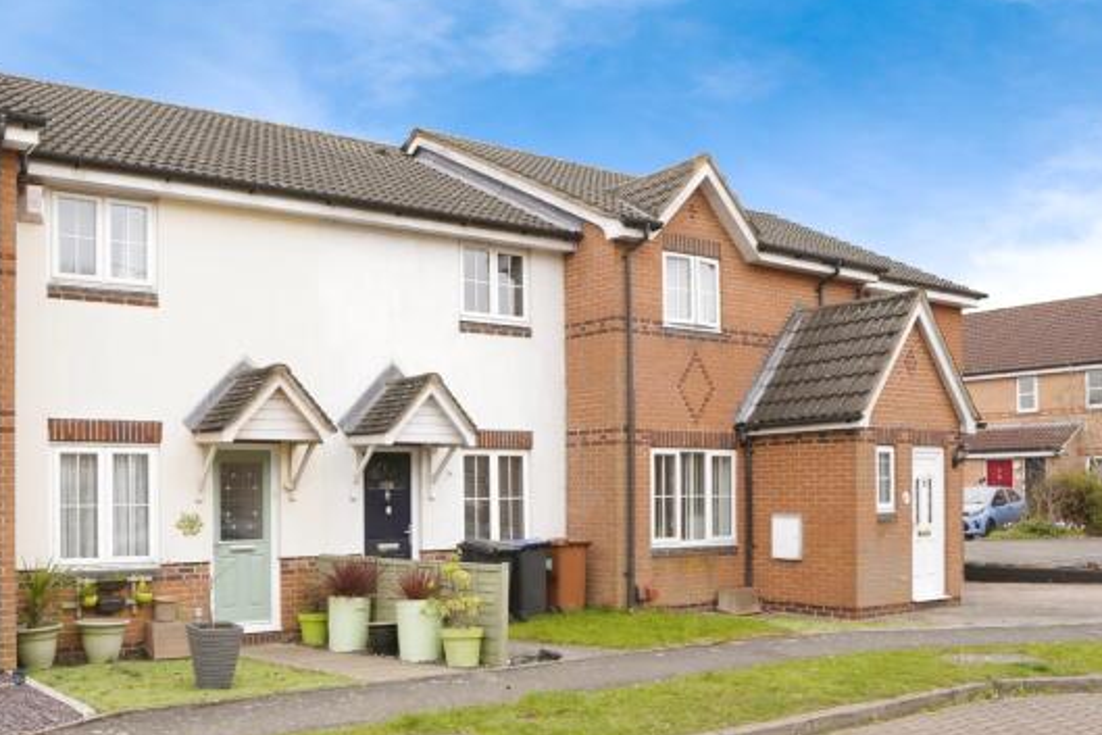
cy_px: 434
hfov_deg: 57.4
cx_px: 285
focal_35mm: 31
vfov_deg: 42.2
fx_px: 949
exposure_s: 1/60
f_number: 8
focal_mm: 16
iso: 200
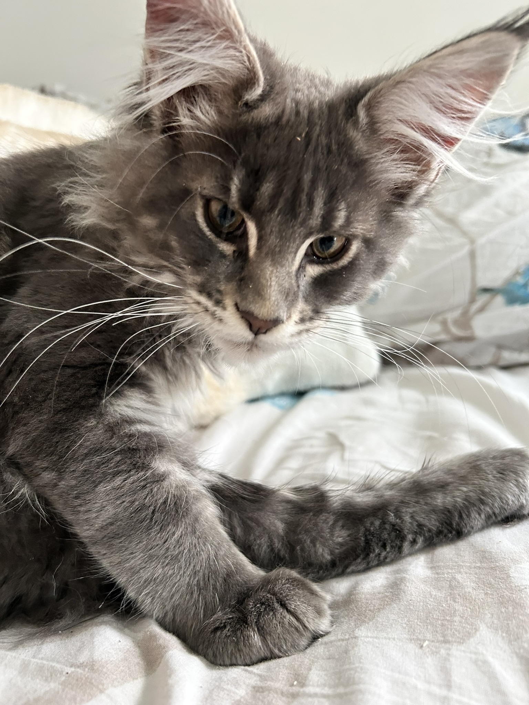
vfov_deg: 67.3
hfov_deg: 53.1
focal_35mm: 26
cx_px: 264
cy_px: 352
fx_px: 530
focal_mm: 5.7
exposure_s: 1/60
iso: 320
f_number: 1.5
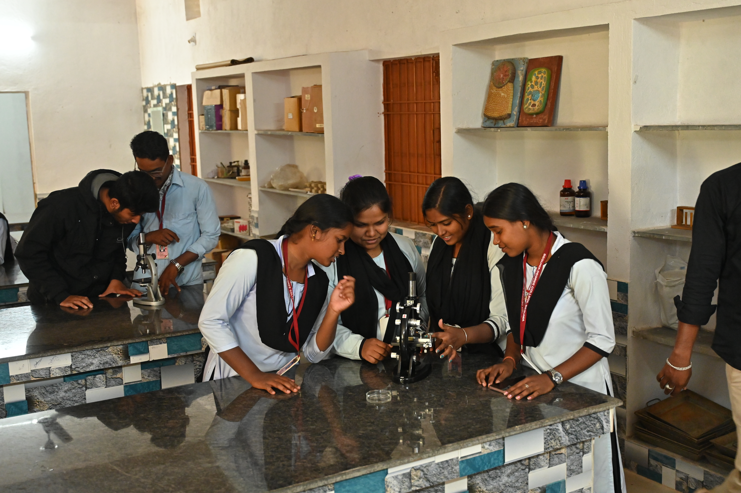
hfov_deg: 47.4
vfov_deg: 32.6
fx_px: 843
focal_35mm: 41
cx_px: 370
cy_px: 246
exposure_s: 1/125
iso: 4000
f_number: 4
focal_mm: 41
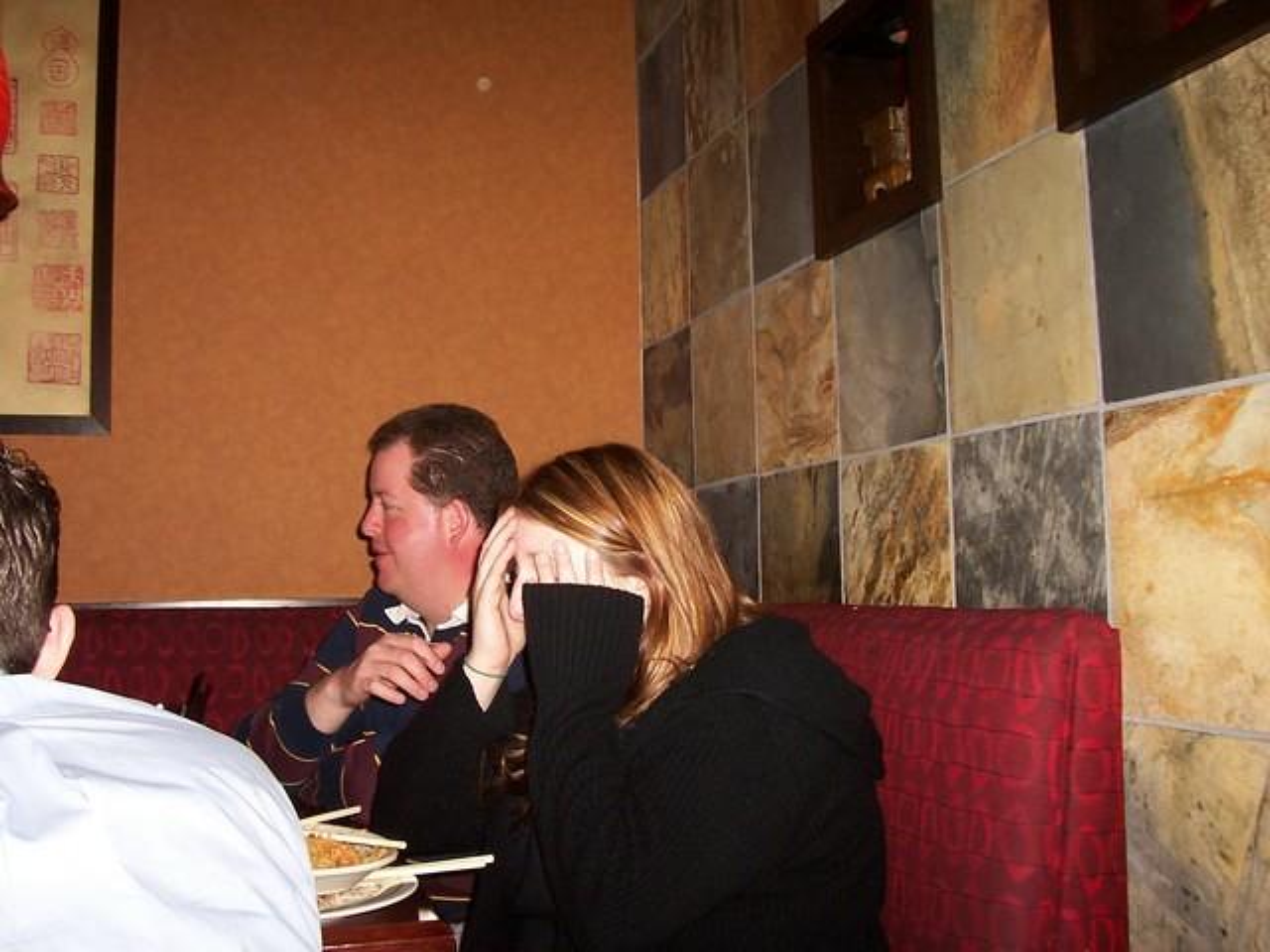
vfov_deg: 38.7
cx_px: 635
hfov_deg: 50.1
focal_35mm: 37
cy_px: 476
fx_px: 1357
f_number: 2.8
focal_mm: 5.6
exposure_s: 1/60
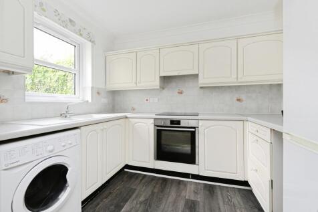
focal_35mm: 15
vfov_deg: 77.3
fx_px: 132
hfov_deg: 100.4
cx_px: 159
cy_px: 106
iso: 1000
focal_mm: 15
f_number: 8
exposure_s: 1/200
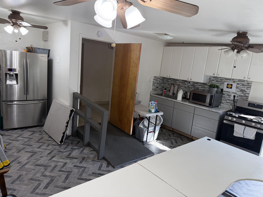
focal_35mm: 24
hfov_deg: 71.6
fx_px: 182
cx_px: 132
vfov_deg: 56.8
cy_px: 98
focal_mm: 6.76
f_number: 1.78
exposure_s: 1/177
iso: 160
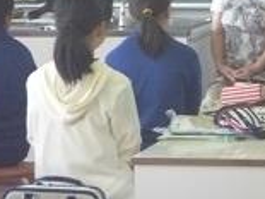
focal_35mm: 228
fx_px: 1744
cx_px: 299
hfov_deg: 8.6
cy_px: -2
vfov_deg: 6.5
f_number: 5.6
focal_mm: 15.3
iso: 800
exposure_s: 1/30
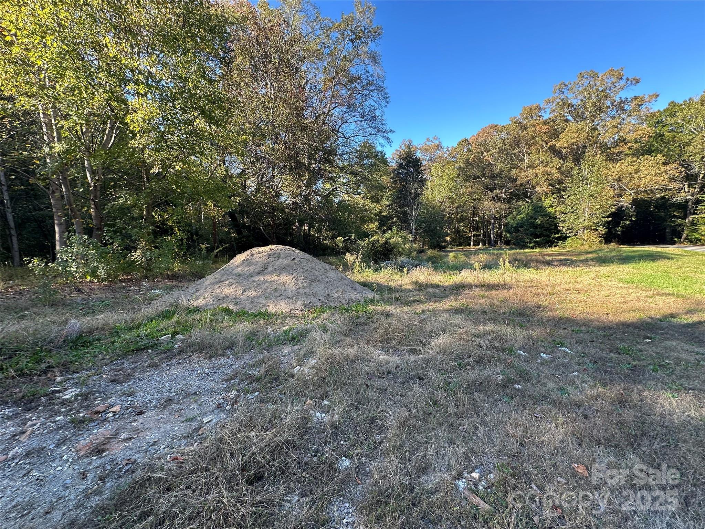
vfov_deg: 85.7
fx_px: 285
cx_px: 352
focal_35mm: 14
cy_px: 264
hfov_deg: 102.1
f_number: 2.2
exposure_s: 1/128
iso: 40
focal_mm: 2.22
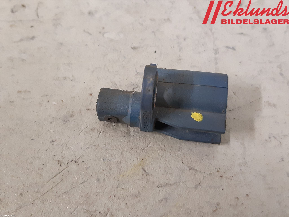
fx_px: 217
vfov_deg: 53.1
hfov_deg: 67.3
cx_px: 144
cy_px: 108
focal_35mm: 26
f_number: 1.7
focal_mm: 3.93
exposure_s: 1/25
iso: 200
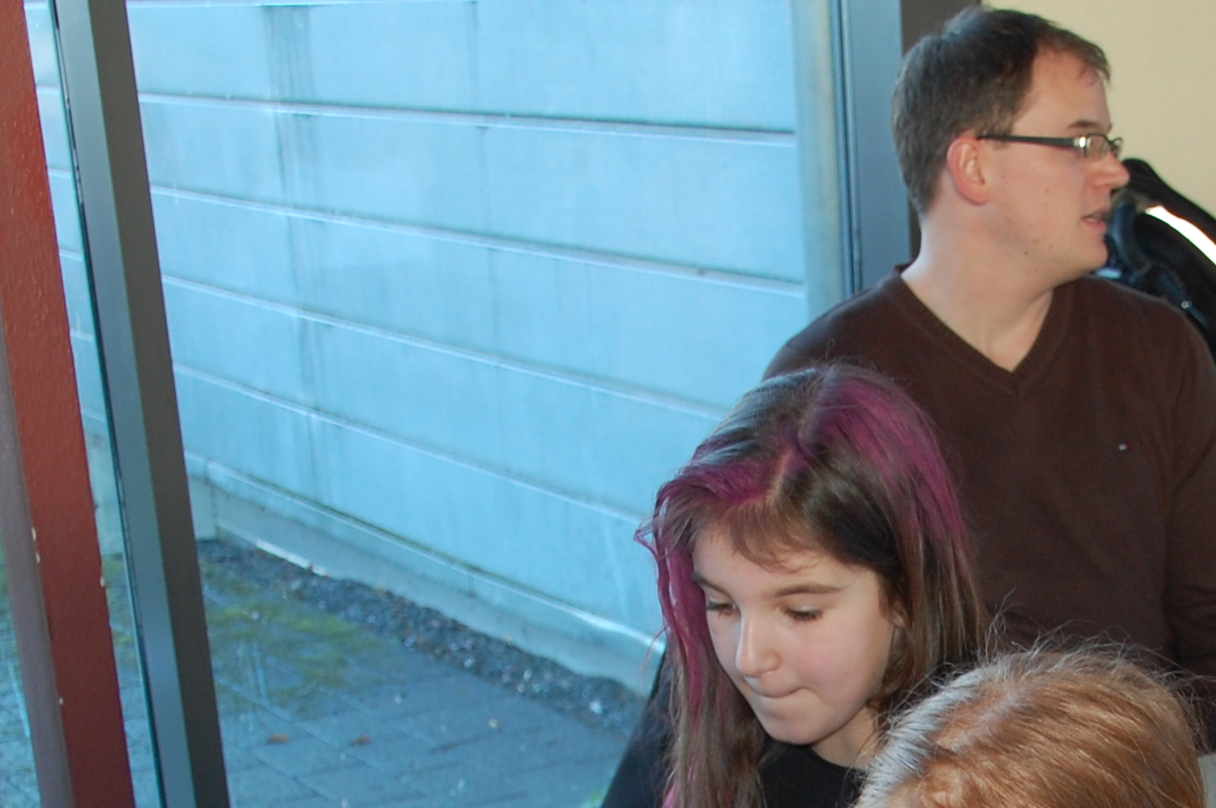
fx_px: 2842
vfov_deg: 15.6
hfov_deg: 23.8
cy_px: 964
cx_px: 982
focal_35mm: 84
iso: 400
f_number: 3.8
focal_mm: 23
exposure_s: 1/60
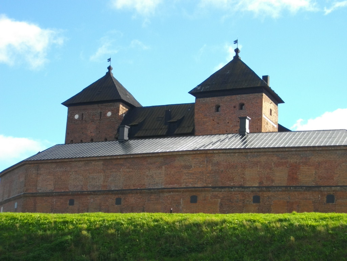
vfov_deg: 19.4
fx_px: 762
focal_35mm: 76
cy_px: 130
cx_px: 174
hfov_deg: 25.7
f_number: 4.6
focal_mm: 13.7
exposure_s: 1/320
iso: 100
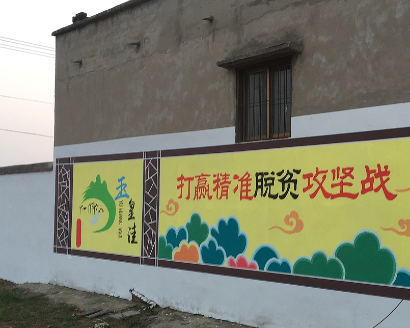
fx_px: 546
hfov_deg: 40.7
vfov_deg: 33.1
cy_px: 227
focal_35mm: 45
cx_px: 268
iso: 32
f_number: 2.2
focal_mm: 4.15
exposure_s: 1/50
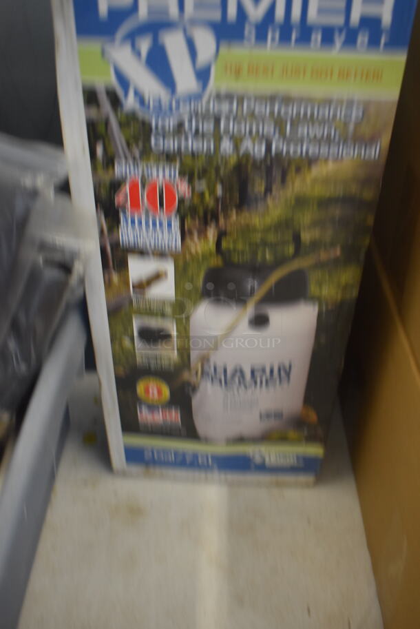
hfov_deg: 36.9
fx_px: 629
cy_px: 314
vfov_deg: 53.1
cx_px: 210
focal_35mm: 36
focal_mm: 24
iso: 1000
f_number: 3.8
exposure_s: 1/125
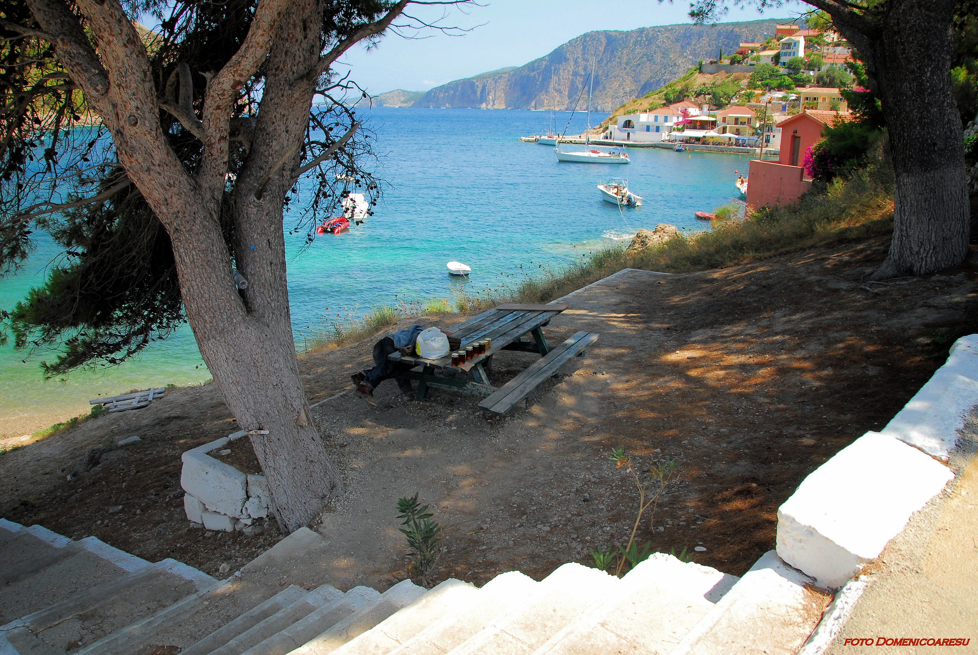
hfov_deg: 67.3
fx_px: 734
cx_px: 489
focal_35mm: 27
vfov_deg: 48.1
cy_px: 328
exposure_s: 1/90
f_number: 5
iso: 100
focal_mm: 18
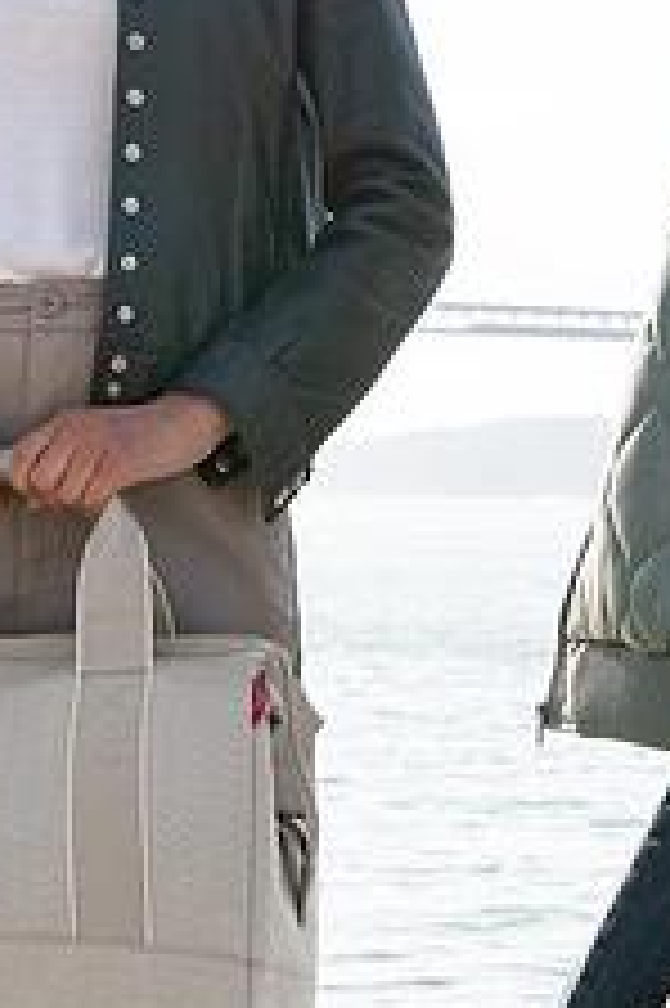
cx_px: 450
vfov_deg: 17.1
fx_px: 3355
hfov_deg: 11.4
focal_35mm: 120
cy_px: 565
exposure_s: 1/1000
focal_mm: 31
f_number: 6.3
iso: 400
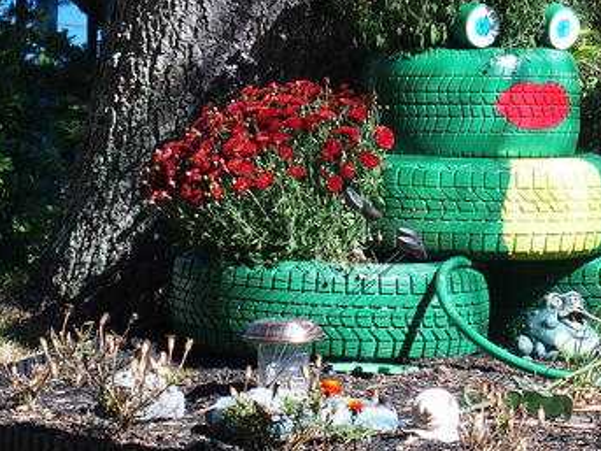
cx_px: 405
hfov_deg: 10.5
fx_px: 3280
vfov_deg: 7.8
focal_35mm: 189
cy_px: 140
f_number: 3.5
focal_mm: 28.8
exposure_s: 1/400
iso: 100
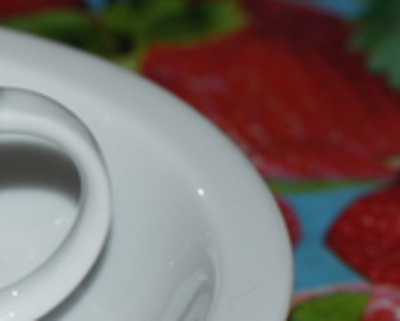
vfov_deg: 6.5
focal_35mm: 237
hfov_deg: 8.0
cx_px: -216
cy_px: 169
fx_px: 2811
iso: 200
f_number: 5.6
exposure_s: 1/80
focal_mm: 50
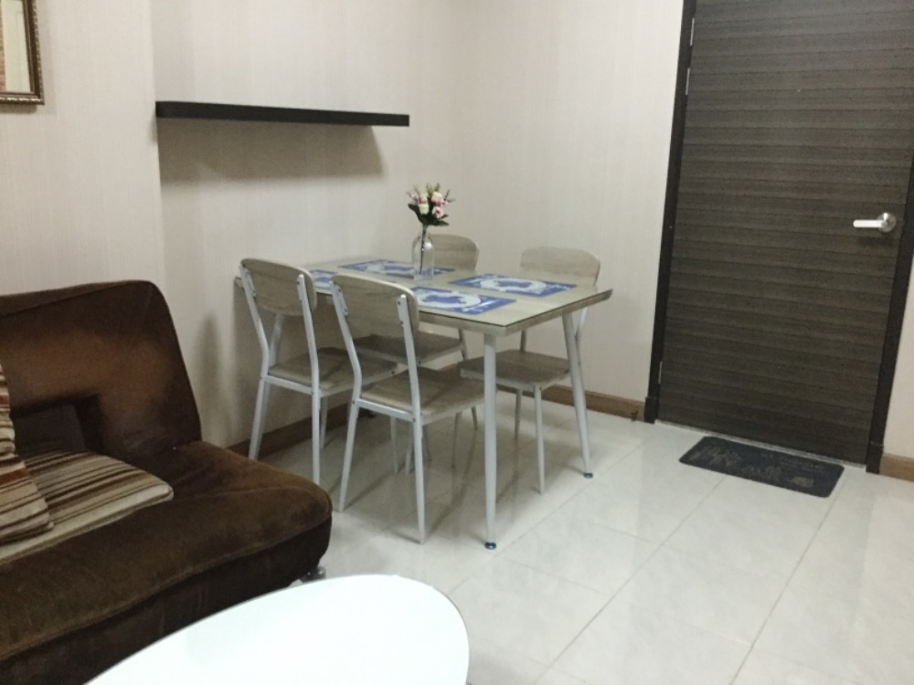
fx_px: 819
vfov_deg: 45.4
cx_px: 457
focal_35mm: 31
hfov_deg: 58.4
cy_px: 342
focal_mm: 3.3
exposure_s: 1/17
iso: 500
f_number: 2.4
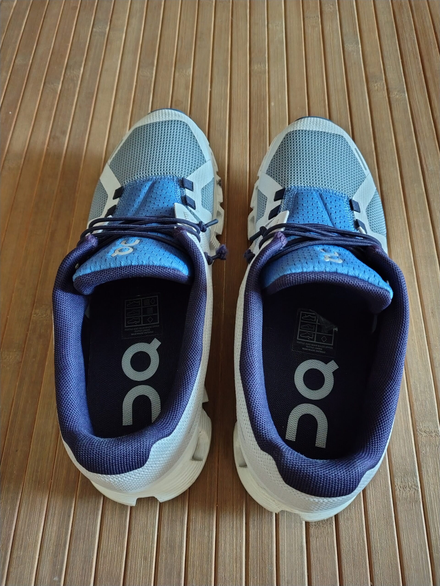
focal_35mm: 25
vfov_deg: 69.4
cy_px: 293
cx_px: 220
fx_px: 424
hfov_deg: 54.9
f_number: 1.7
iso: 5915
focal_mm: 4.71
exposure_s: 1/33.3
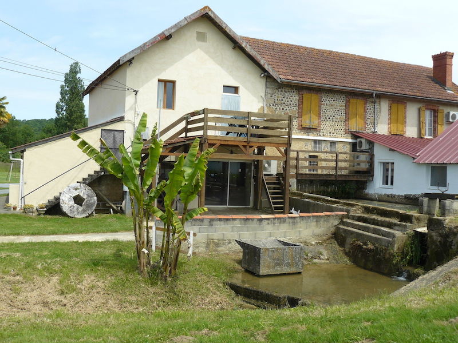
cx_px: 229
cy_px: 172
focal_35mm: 36
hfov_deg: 51.4
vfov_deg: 39.7
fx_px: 476
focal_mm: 6
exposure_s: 1/320
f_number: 5.6
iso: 100
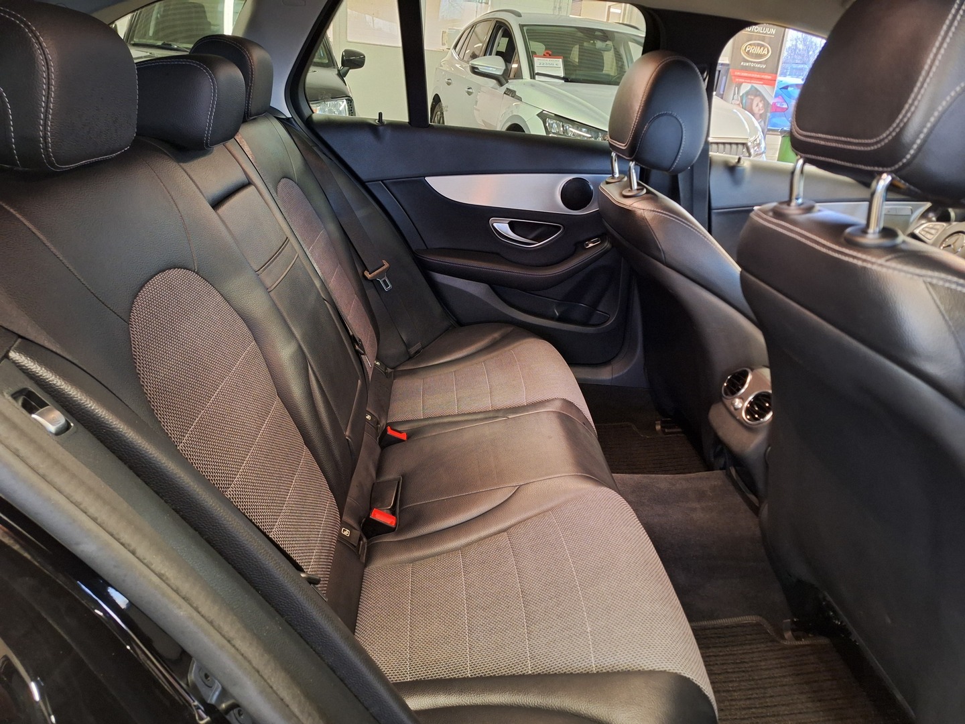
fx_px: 641
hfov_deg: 73.9
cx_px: 482
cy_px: 362
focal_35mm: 23
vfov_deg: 58.9
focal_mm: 5.54
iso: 800
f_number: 1.8
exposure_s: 1/20
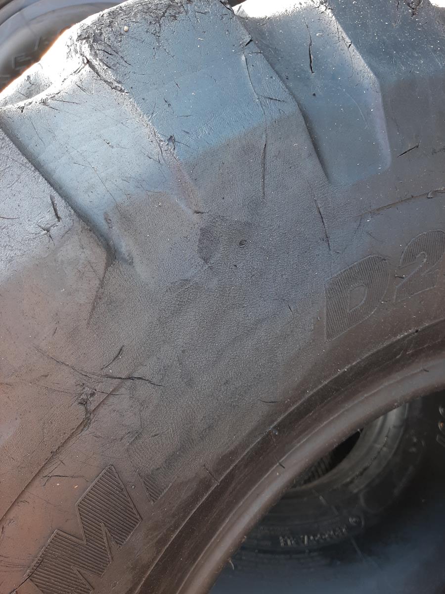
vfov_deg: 67.3
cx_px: 222
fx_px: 446
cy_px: 297
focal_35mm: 26
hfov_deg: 53.1
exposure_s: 1/100
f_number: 1.7
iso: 50
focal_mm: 3.93
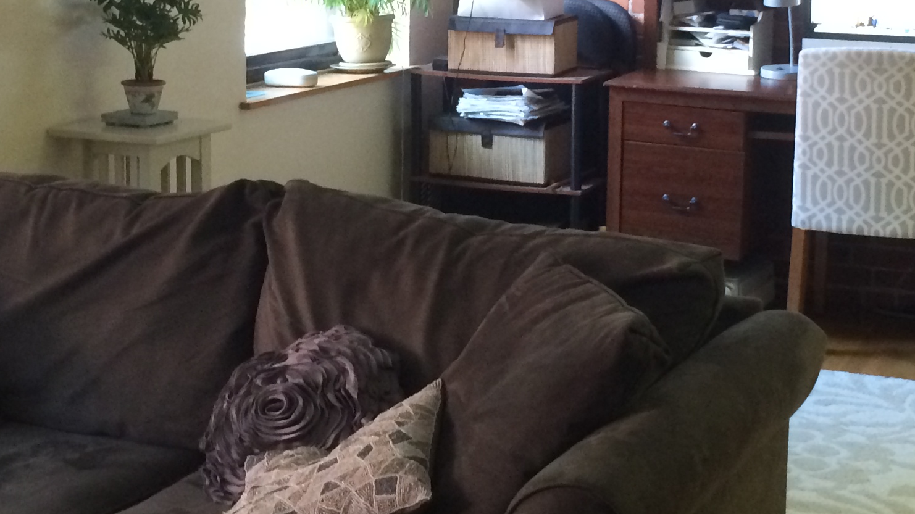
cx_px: 458
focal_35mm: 72
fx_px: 1747
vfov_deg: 16.7
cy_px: 120
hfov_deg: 29.4
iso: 320
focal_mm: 4.12
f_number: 2.2
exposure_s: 1/24
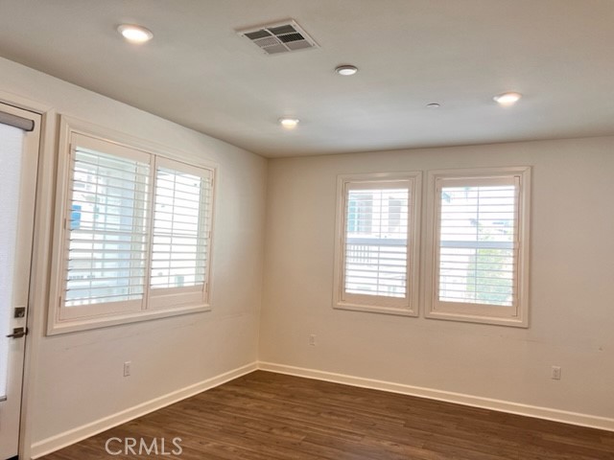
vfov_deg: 53.1
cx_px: 307
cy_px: 230
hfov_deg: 67.3
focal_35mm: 26
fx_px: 461
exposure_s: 1/120
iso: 80
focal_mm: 5.7
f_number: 1.5
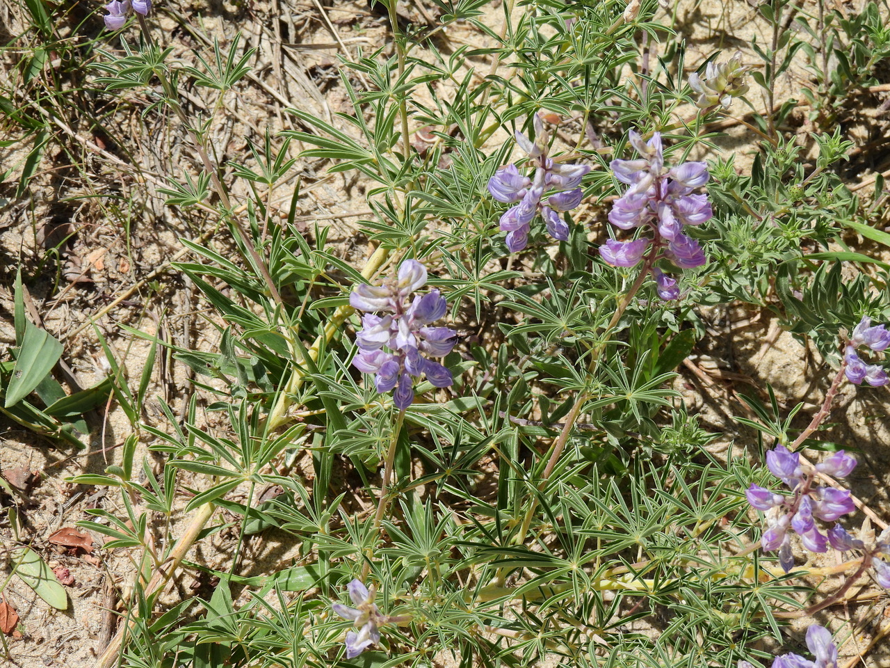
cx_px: 445
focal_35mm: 220
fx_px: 5656
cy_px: 334
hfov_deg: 9.0
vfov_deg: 6.8
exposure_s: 1/1000
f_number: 4.5
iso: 100
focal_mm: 39.3
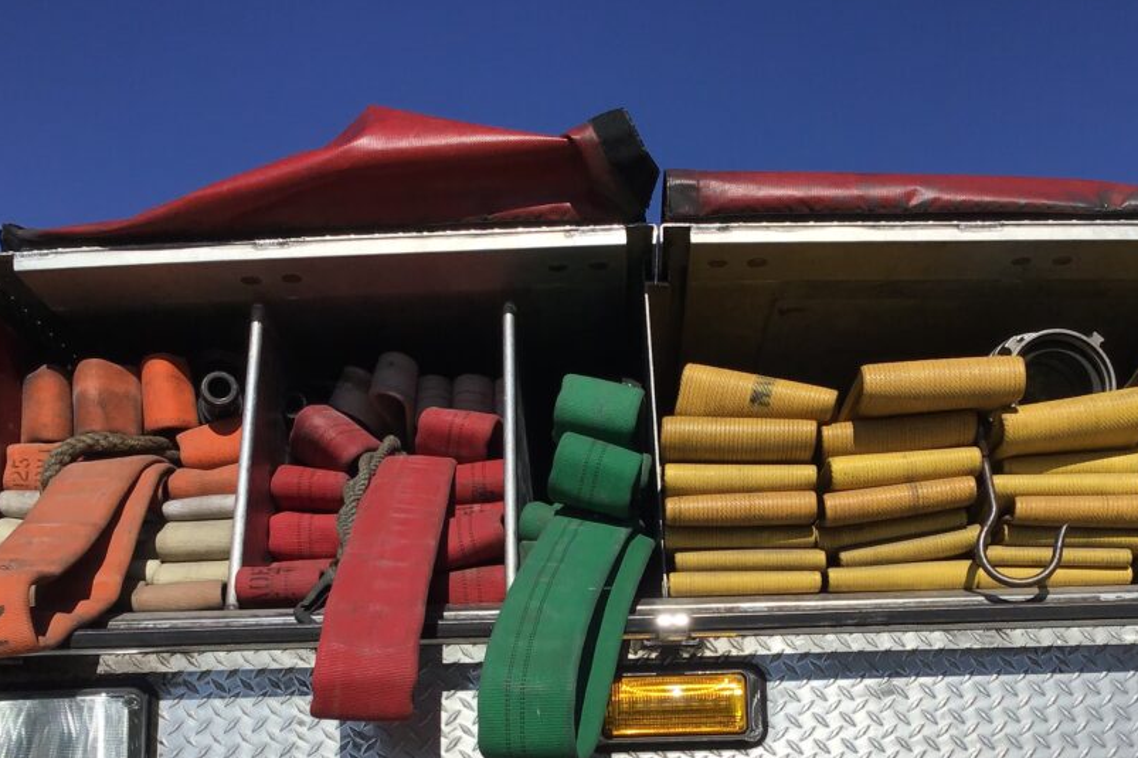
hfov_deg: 41.8
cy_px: 587
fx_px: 1485
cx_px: 641
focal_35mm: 47
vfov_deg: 28.1
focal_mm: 3.3
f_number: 2.4
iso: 25
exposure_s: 1/3546
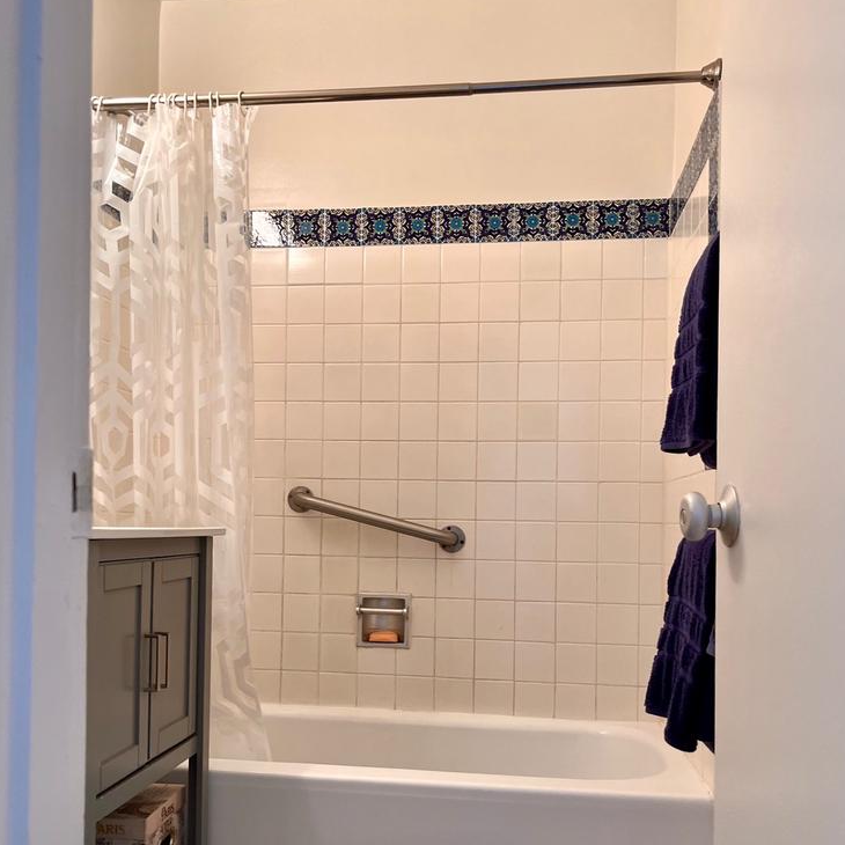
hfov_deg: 48.4
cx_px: 399
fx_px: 939
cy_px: 507
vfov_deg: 48.2
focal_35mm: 34
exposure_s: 1/120
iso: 125
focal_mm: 5.1
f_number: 1.6
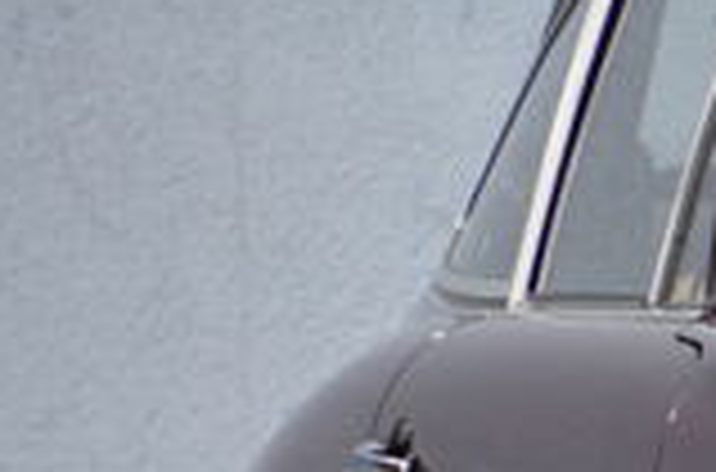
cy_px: 692
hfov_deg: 1.1
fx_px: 37419
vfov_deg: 0.7
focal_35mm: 1887
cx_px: 1639
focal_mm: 260
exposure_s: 1/200
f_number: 6.3
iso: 220
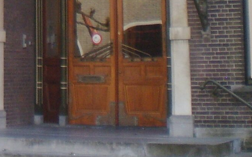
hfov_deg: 13.6
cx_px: -93
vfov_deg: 8.3
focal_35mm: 147
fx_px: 1009
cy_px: -191
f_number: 3.1
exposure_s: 1/250
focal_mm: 6.3
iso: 64
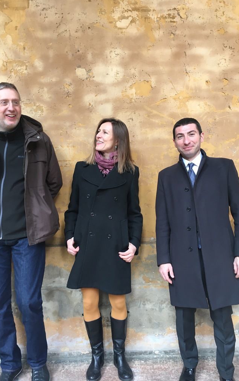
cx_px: 111
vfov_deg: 61.2
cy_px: 190
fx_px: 323
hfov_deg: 40.6
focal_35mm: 31
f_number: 2.2
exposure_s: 1/33
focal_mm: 4.15
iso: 25
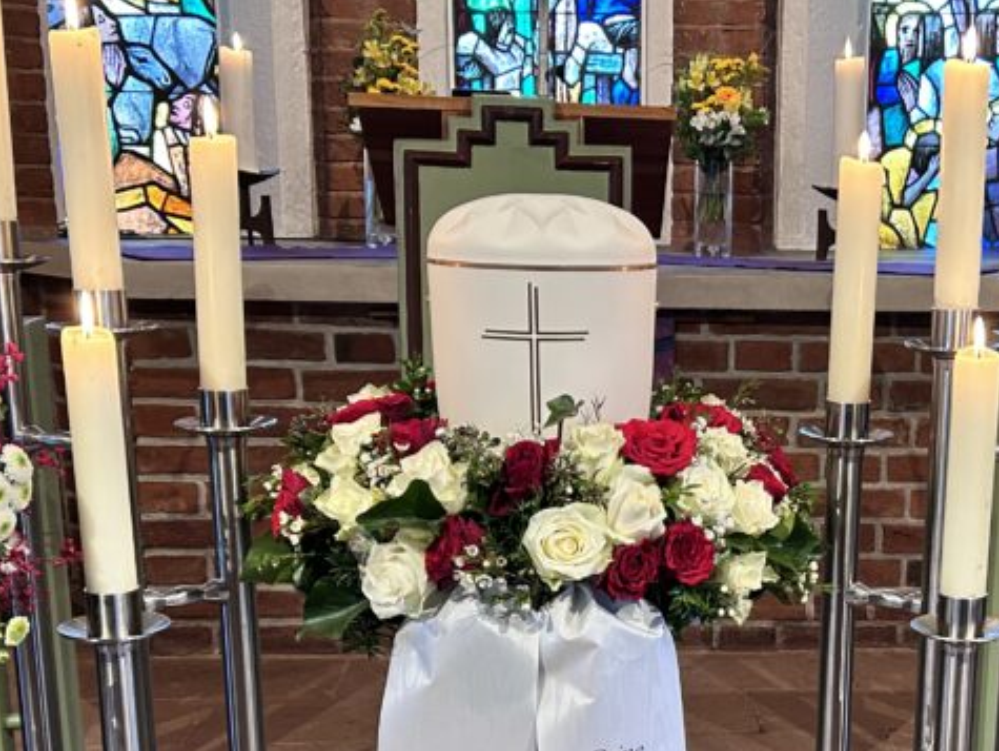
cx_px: 742
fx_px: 1617
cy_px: 604
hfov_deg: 33.7
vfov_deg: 25.7
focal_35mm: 56
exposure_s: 1/50
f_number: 1.5
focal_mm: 5.7
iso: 160
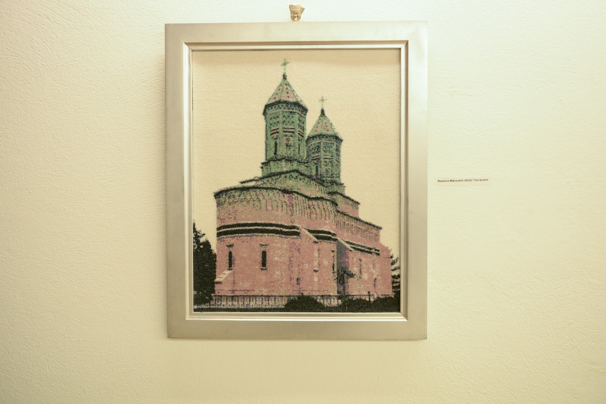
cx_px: 303
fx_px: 522
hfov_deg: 60.3
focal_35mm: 31
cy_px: 202
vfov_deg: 42.4
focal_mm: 31
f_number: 2.8
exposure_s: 1/250
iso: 2000
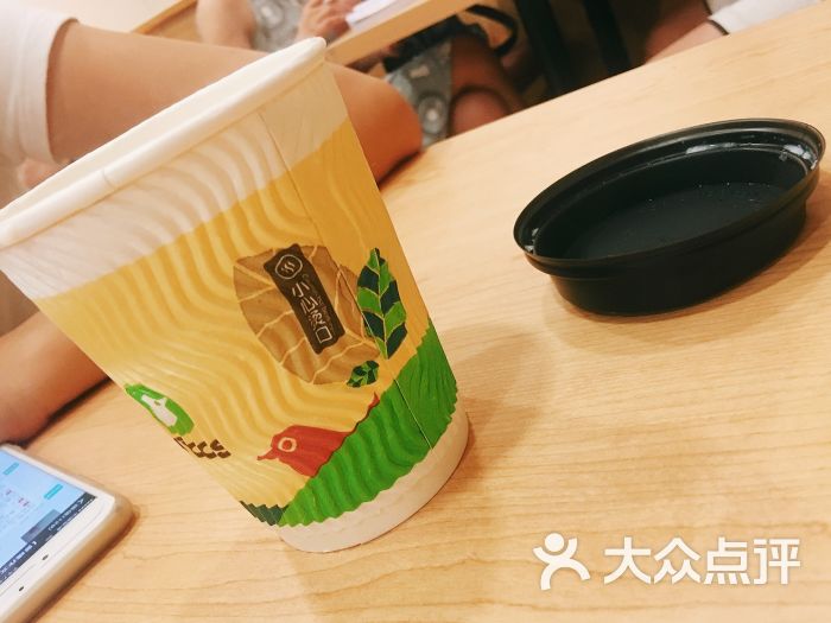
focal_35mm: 29
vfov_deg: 48.2
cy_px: 312
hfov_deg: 61.7
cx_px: 416
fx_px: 696
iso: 80
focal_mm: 4.15
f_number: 2.2
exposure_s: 1/17
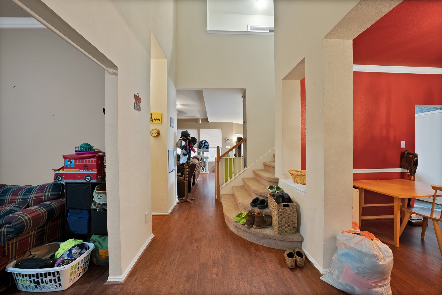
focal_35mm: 12
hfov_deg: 112.6
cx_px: 221
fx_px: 147
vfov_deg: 90.1
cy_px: 148
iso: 640
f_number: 9
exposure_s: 1.3
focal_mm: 12
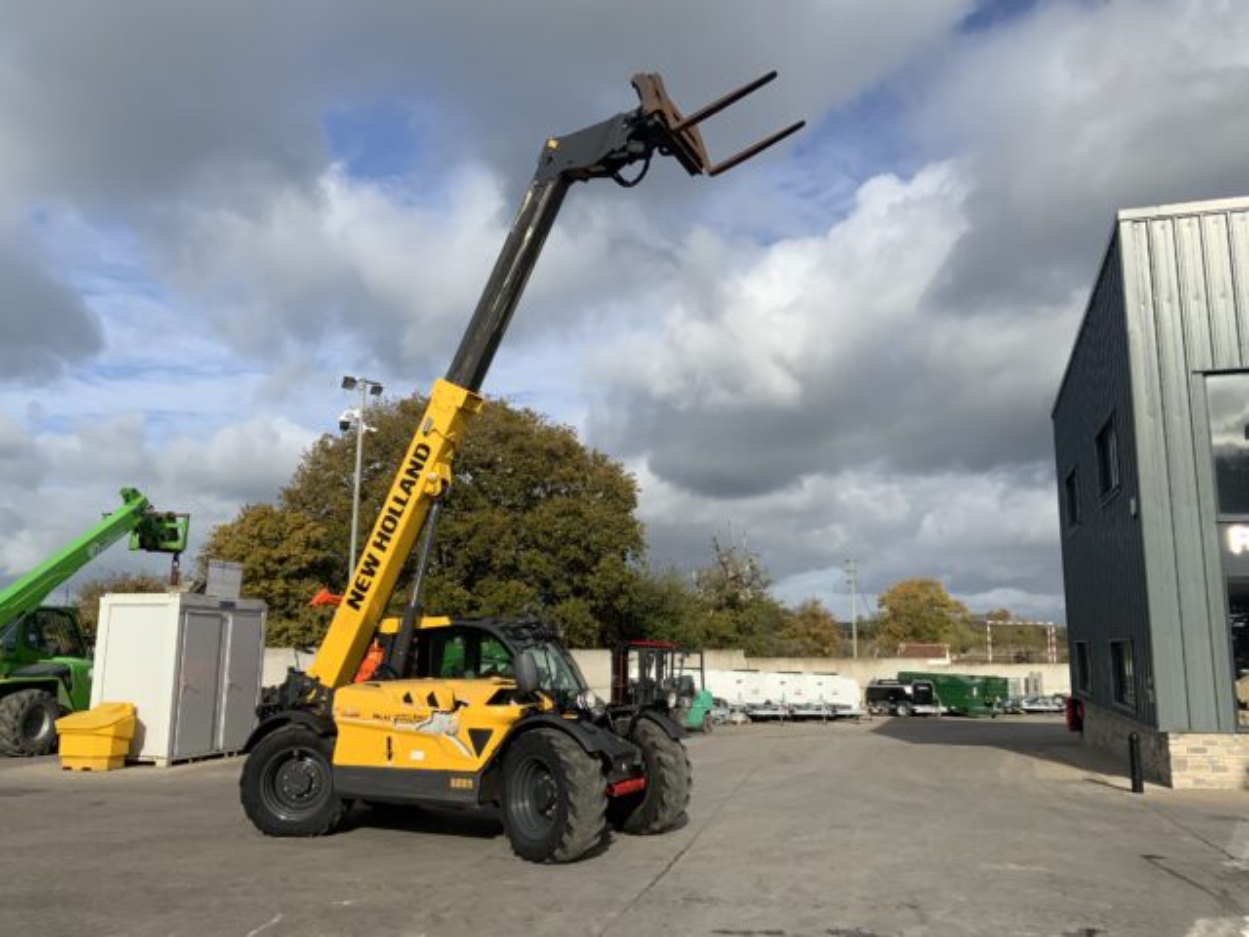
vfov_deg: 48.2
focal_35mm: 29
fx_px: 1046
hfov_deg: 61.7
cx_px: 624
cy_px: 468
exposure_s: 1/2959
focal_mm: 3
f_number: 1.8
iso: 20
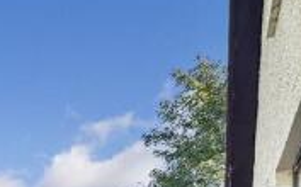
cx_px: -31
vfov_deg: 20.1
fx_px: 401
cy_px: 322
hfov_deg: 35.2
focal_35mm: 49
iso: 40
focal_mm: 2.22
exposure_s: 1/236
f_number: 2.2
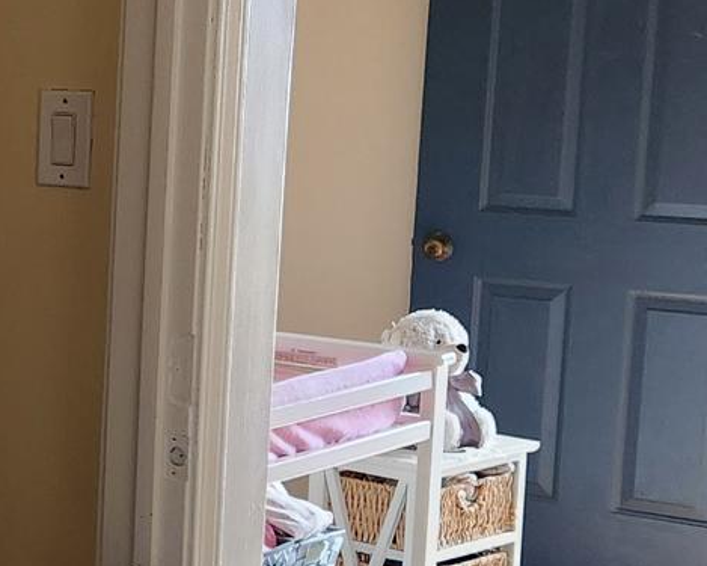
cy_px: 332
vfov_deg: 15.7
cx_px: -487
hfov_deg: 16.9
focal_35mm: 98
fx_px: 2050
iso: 500
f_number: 1.8
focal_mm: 5.4
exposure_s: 1/120
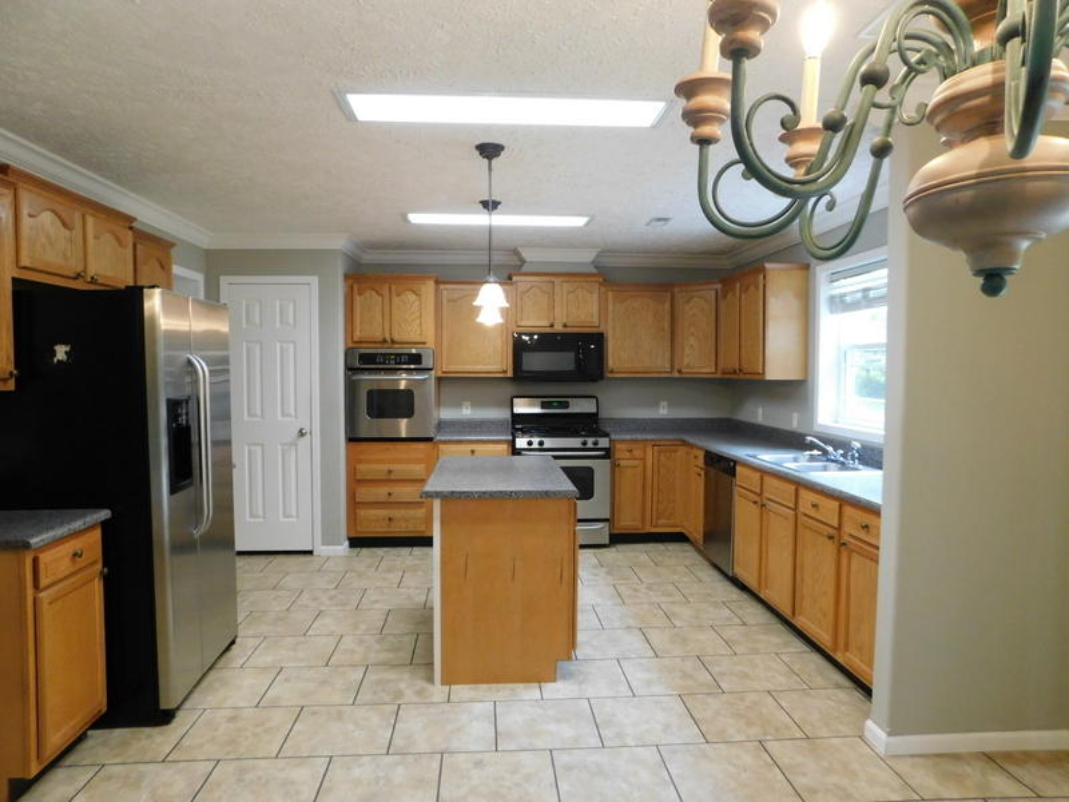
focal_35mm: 23
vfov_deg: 58.9
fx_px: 710
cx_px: 534
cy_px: 401
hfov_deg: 73.9
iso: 360
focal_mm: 4
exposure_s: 1/30
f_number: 3
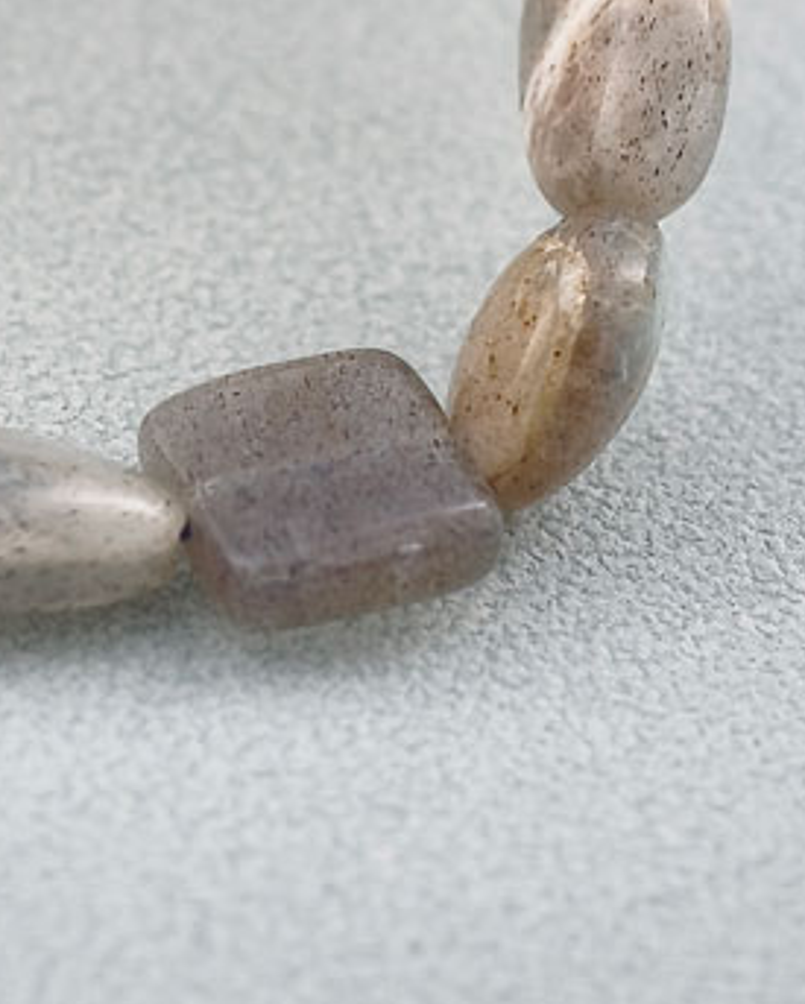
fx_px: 8298
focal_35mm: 279
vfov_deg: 6.9
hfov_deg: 5.5
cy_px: -356
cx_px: 12
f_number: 2.67
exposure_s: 1/160
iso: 125
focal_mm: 22.48
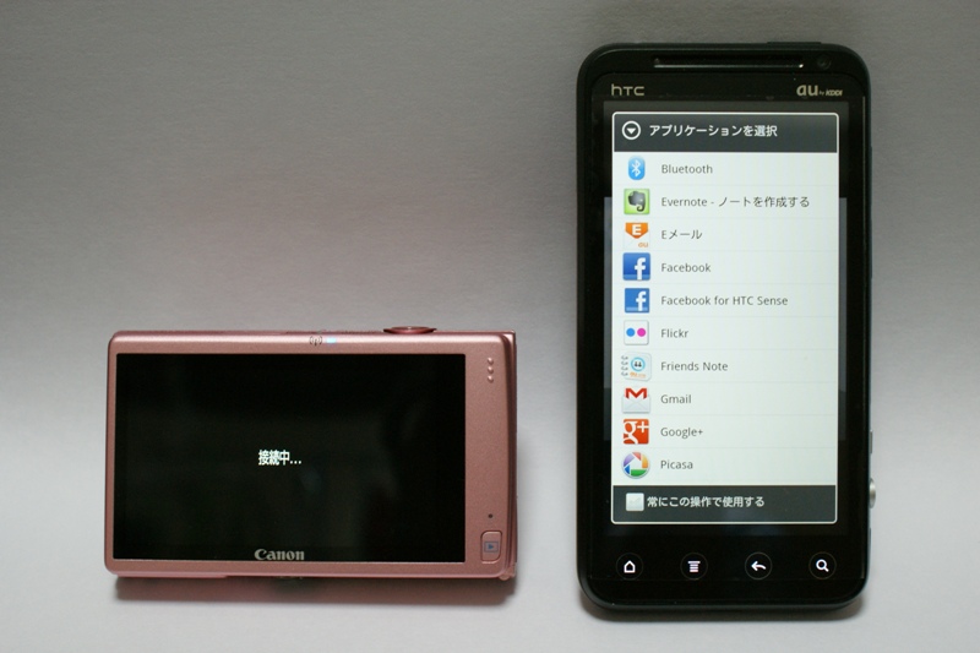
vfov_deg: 29.9
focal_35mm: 45
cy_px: 326
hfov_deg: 43.6
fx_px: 1225
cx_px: 490
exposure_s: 1/30
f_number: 5
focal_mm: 30
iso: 400
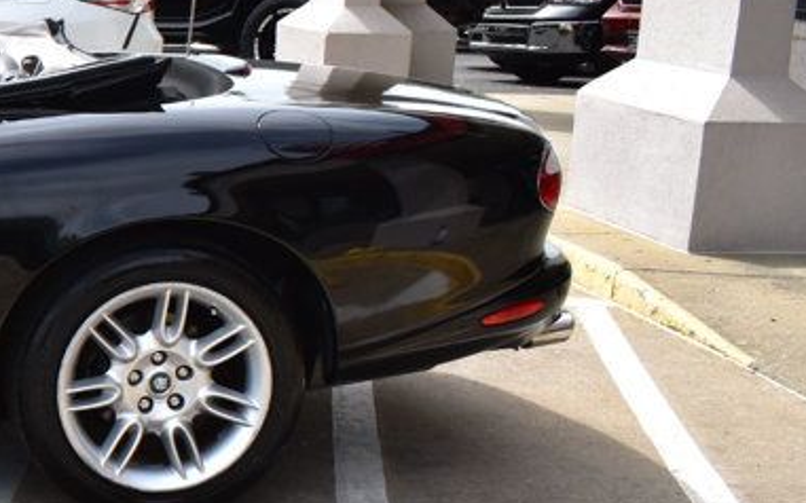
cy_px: 287
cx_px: -260
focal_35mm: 74
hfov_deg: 24.2
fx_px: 1625
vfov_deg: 17.6
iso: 400
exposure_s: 1/400
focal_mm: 18
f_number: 11
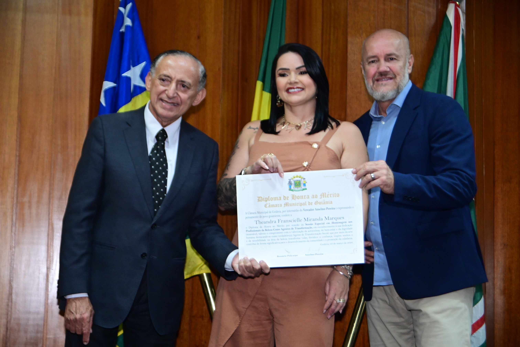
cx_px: 260
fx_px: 895
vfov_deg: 21.9
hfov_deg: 32.4
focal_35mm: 62
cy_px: 174
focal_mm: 62
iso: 5000
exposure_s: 1/250
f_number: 5.6
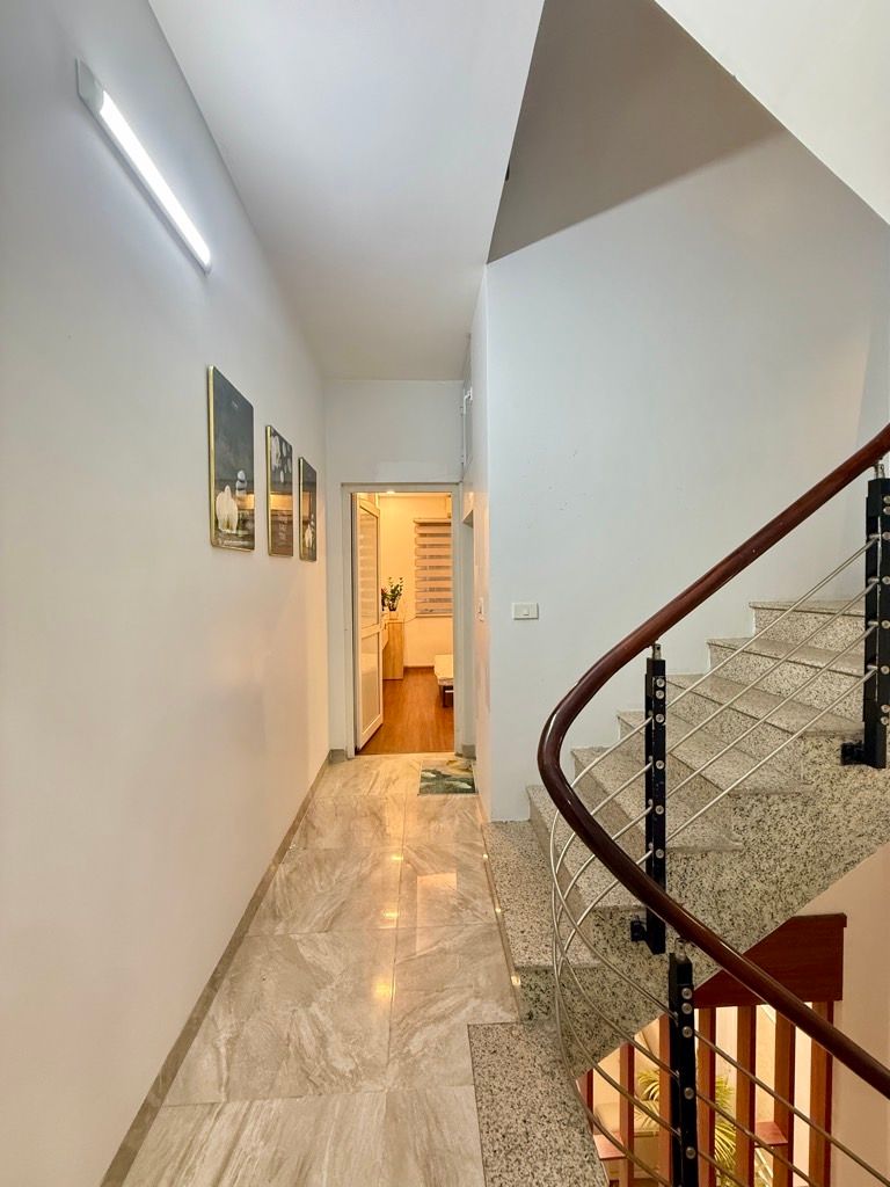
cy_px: 594
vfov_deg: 102.1
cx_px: 445
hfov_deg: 85.7
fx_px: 480
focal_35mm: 14
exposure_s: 1/50
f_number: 2.2
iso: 320
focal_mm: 2.22
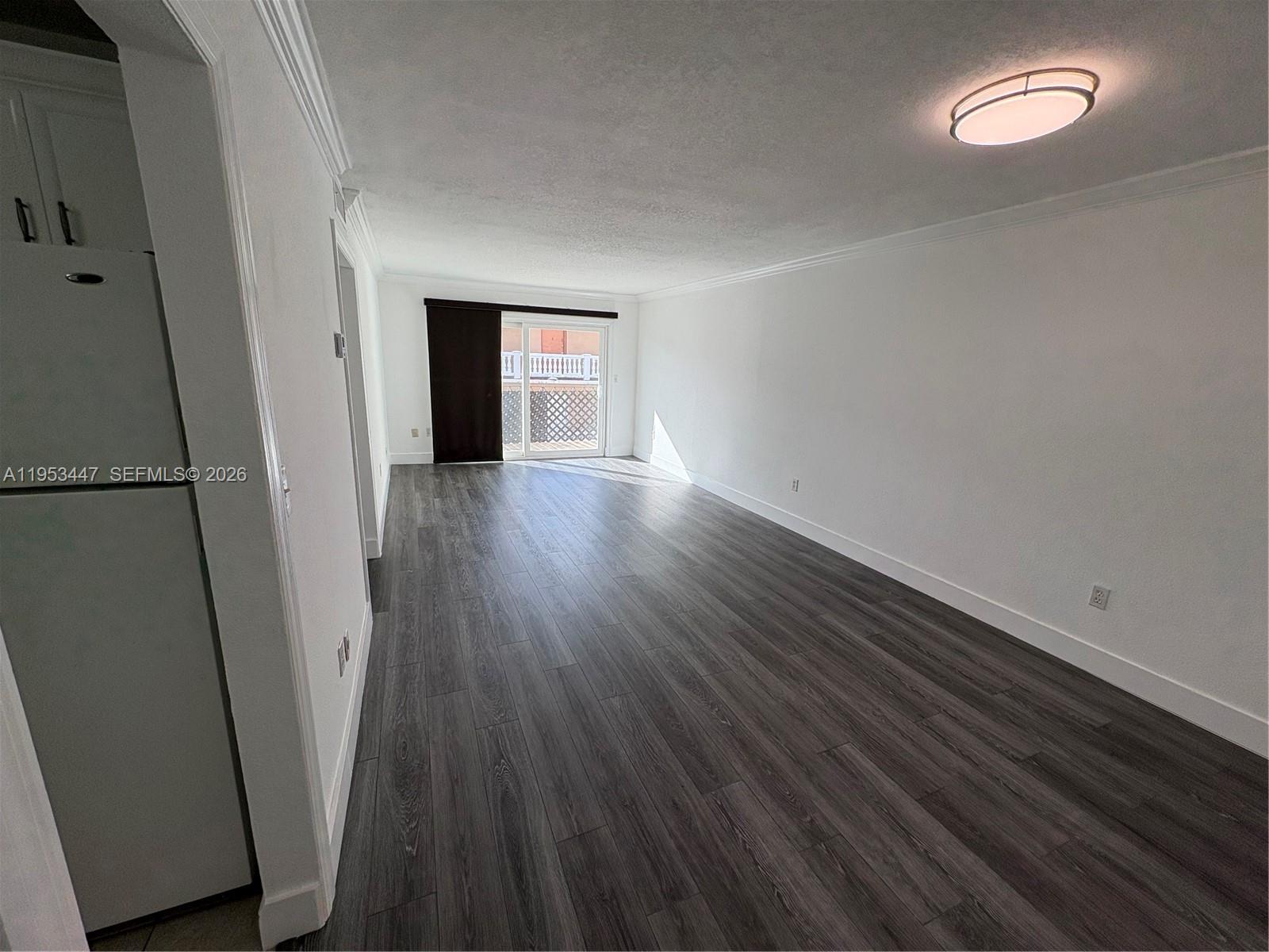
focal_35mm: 14
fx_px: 513
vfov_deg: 85.7
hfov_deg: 102.1
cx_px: 634
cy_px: 476
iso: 40
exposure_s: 1/202
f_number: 2.2
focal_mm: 2.22
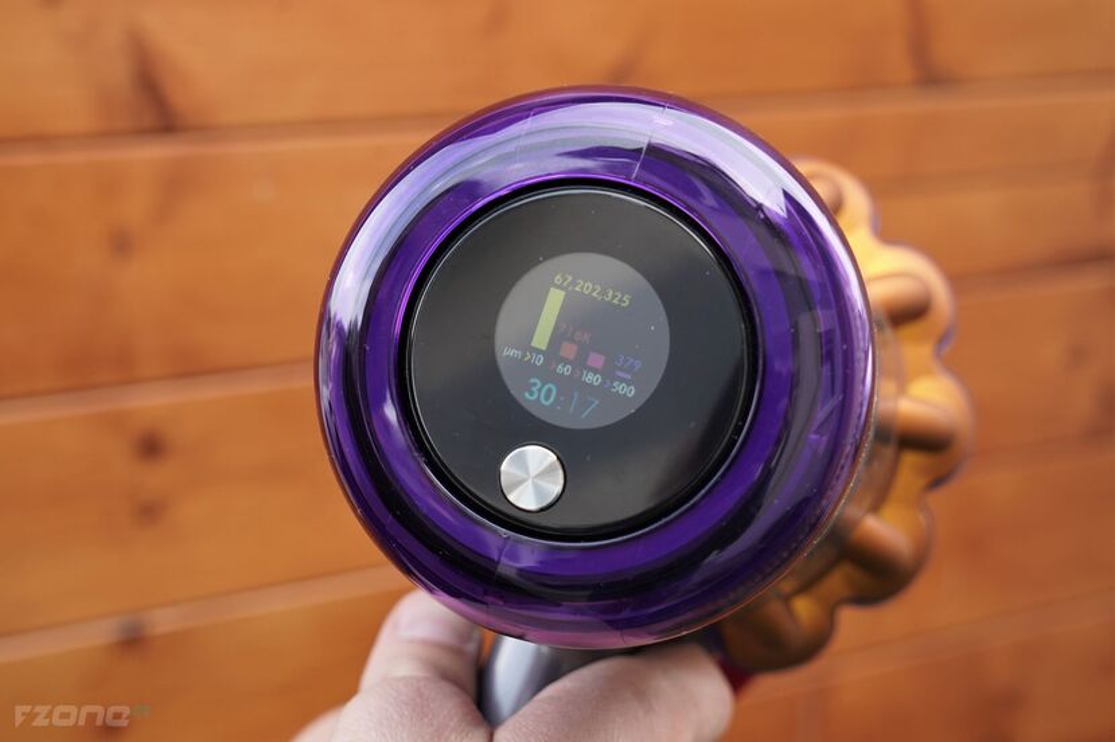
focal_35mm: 47
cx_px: 558
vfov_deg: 28.6
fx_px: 1455
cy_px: 371
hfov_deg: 41.9
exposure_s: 1/160
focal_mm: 47
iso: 640
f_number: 7.1
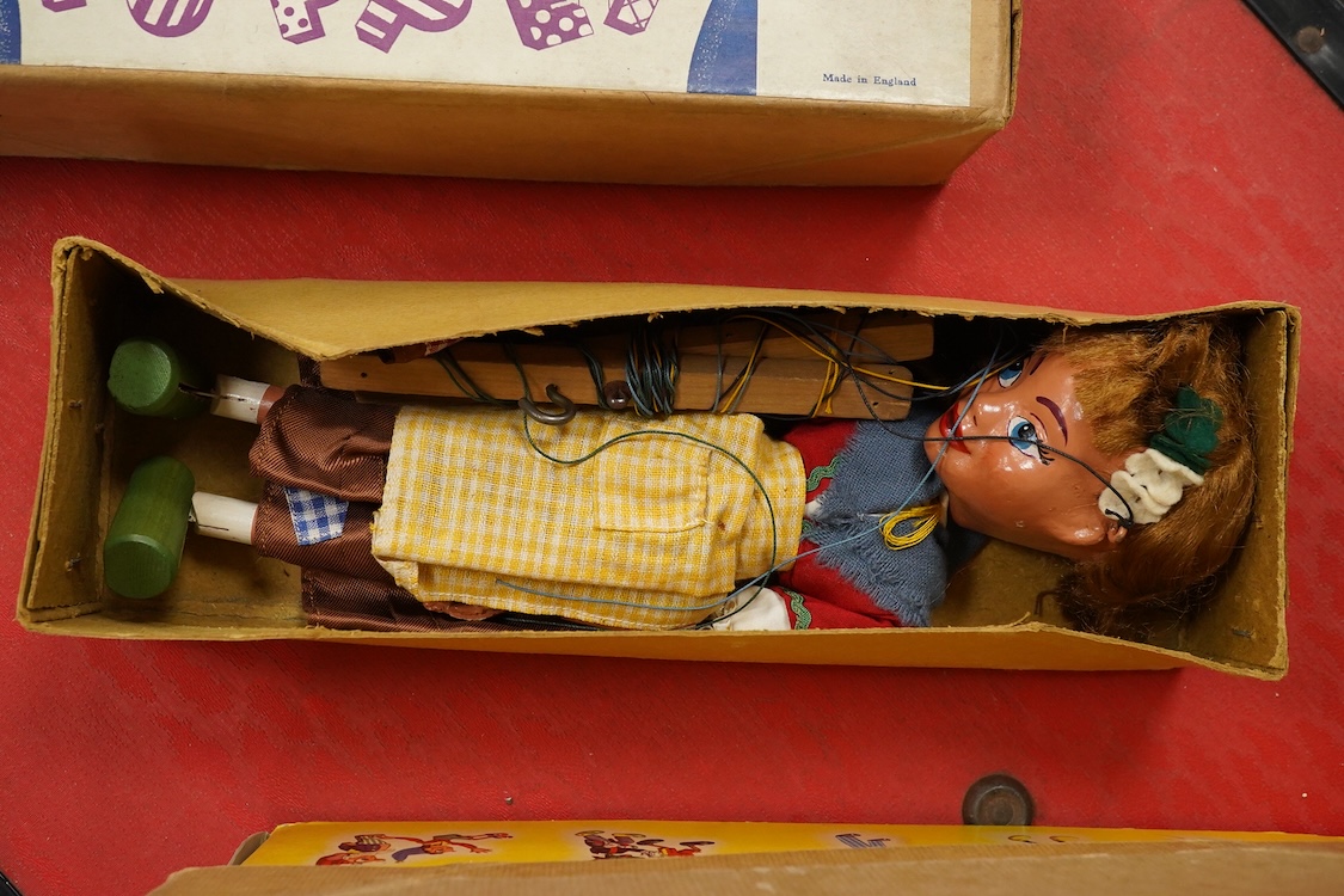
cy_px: 448
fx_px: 1680
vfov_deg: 29.9
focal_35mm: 45
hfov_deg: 43.6
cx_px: 672
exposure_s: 1/100
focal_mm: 30
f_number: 9
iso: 2000
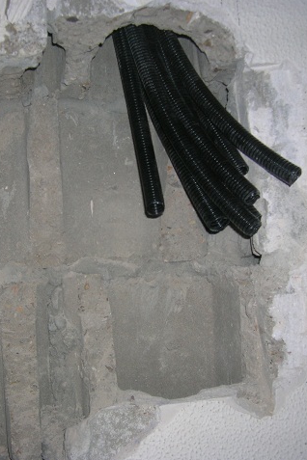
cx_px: 123
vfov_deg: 41.1
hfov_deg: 28.0
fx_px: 614
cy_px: 230
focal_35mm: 48
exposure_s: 1/60.1
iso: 50
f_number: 2.9
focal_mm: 5.7
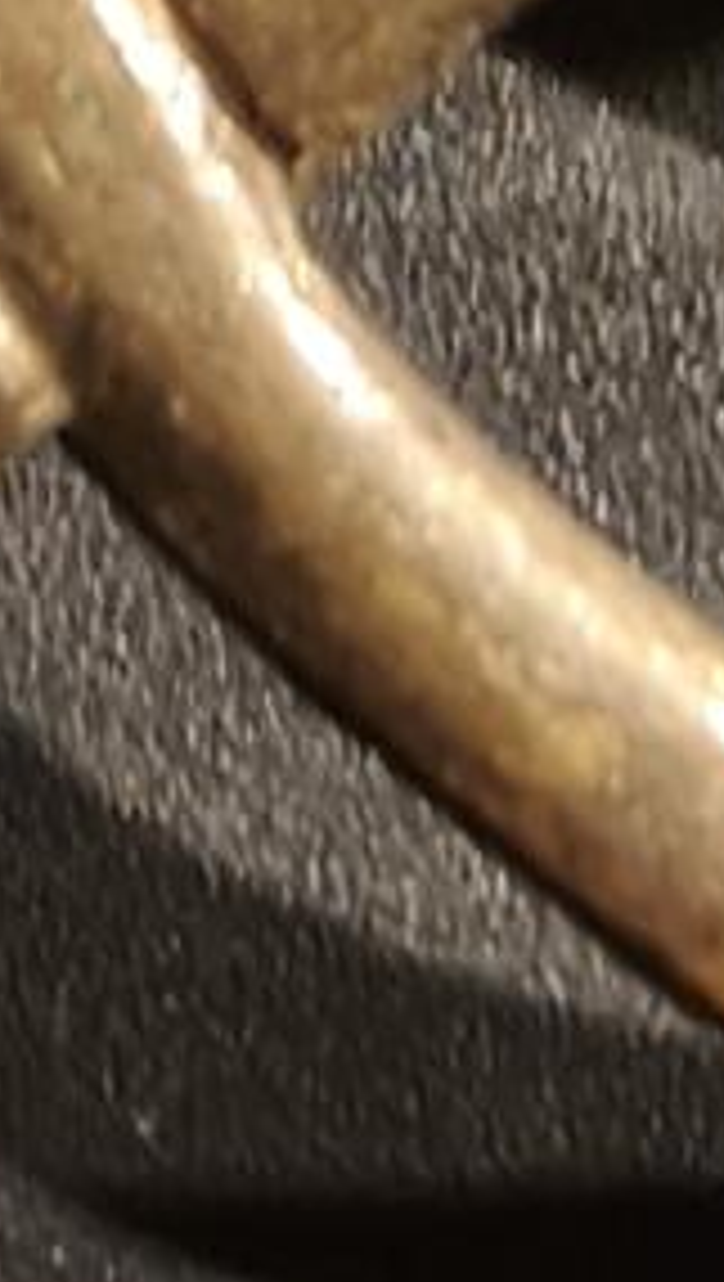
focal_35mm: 158
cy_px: 580
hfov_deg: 7.7
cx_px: 229
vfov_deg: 13.6
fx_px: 5375
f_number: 2
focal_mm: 2.32
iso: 200
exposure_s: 1/51.3
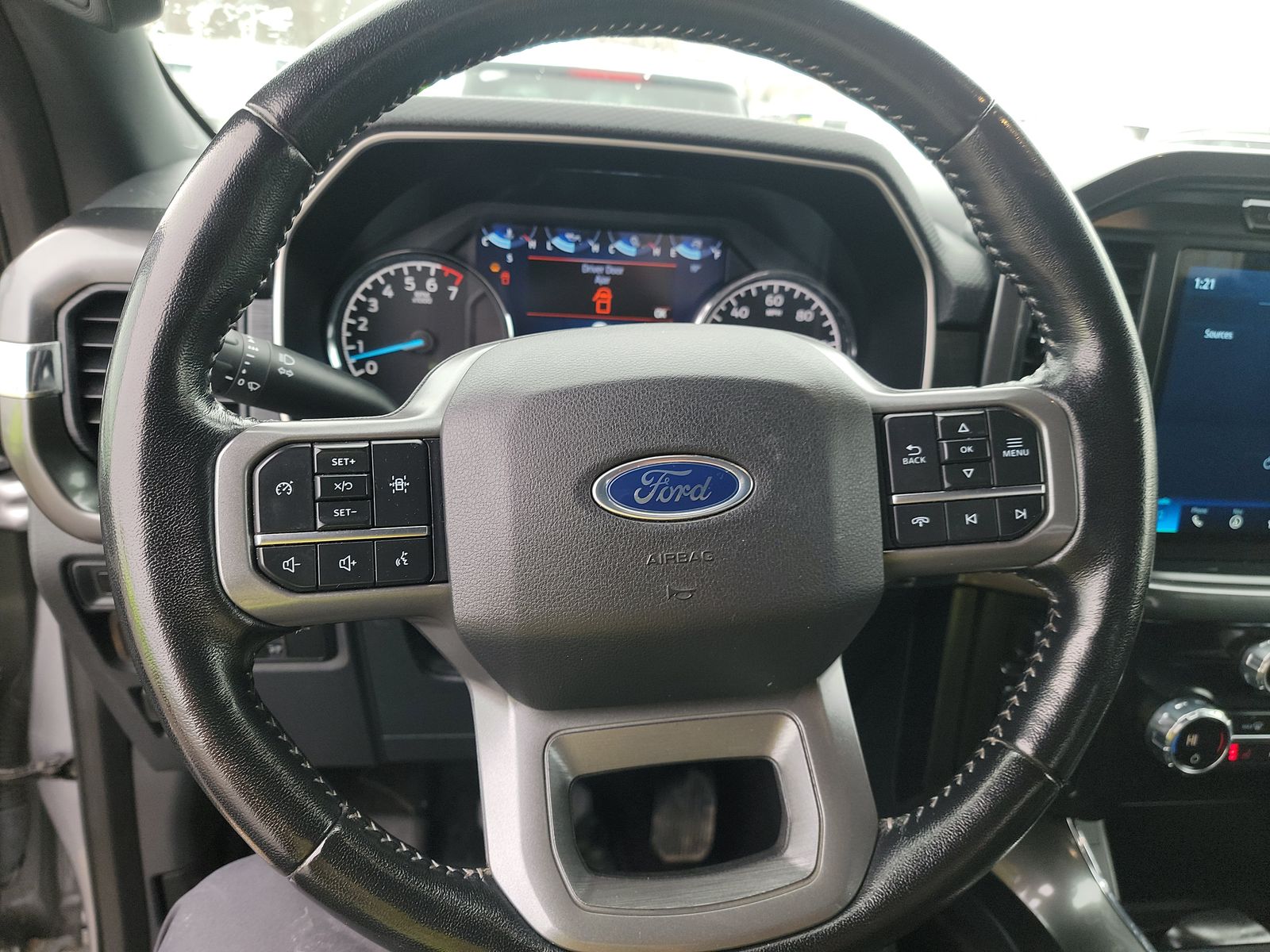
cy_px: 476
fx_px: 881
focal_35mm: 24
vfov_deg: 56.8
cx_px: 635
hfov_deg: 71.6
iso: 90
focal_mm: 6.7
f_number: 1.8
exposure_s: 1/59
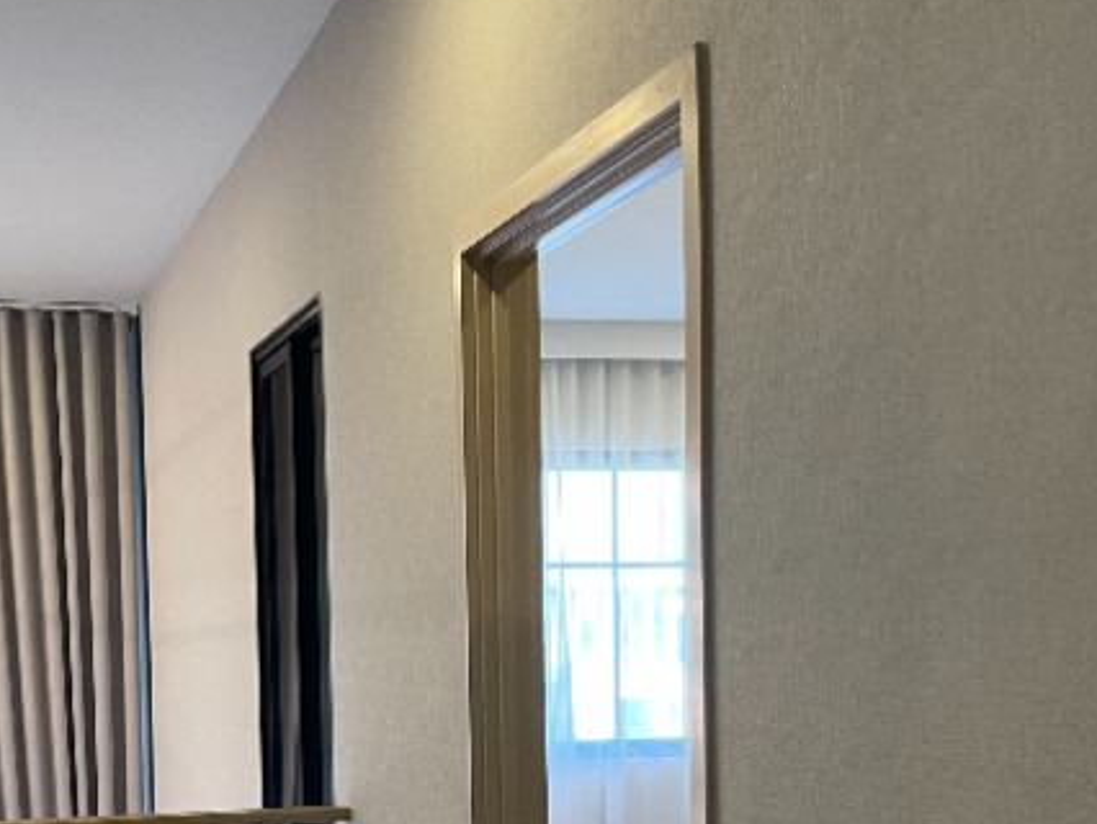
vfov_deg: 23.4
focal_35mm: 61
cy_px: 754
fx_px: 1934
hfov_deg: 31.6
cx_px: 466
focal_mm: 4.2
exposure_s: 1/50
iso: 100
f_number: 1.6
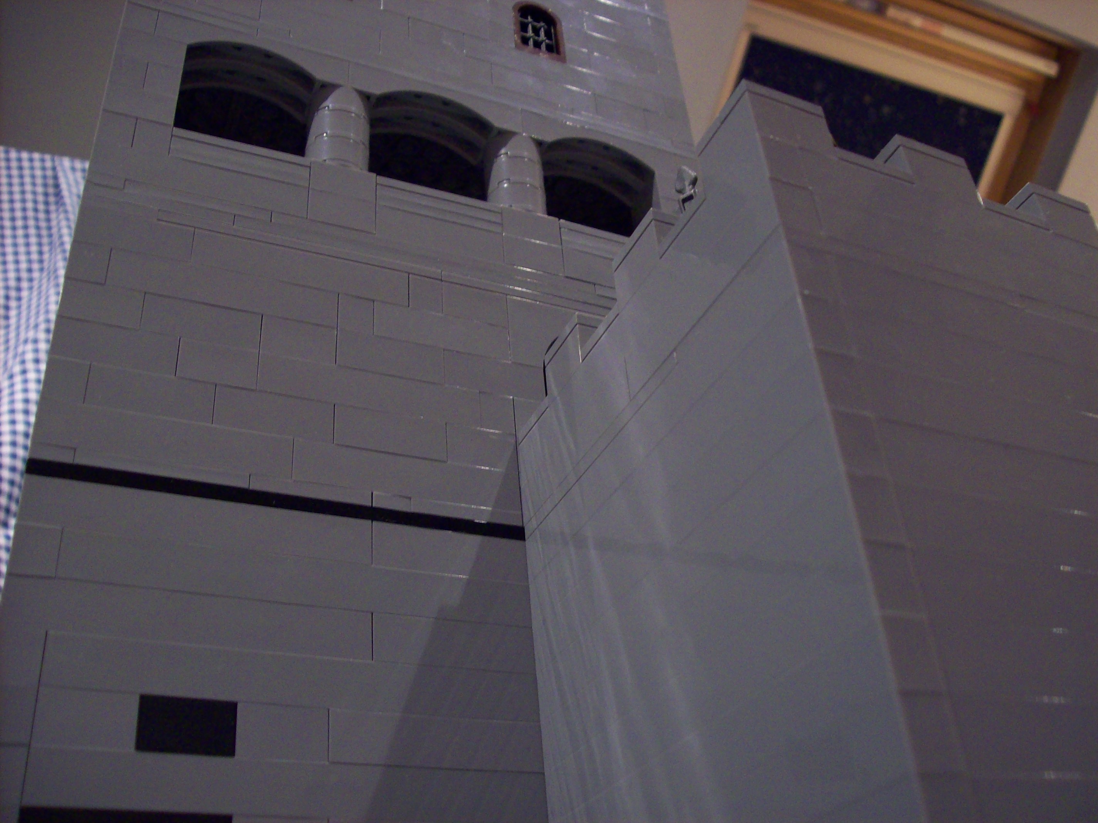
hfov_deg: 51.4
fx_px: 1142
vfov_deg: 39.6
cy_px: 412
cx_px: 549
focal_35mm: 36
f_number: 2.7
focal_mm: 6
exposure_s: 1/8
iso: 200
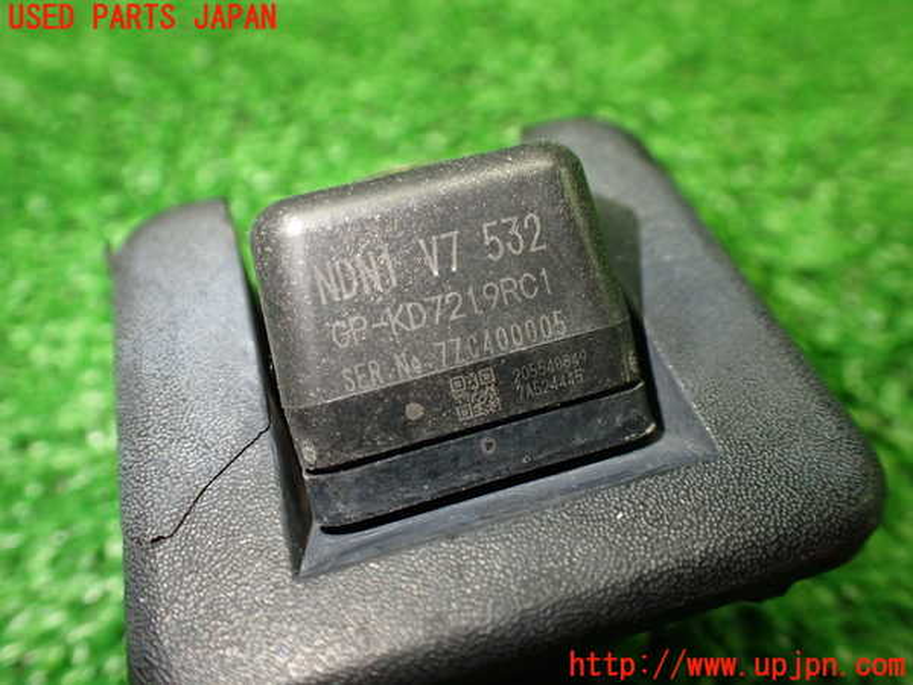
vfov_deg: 46.8
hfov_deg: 60.0
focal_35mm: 30
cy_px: 342
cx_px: 456
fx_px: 791
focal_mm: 5.4
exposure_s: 1/125
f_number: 2.3
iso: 500
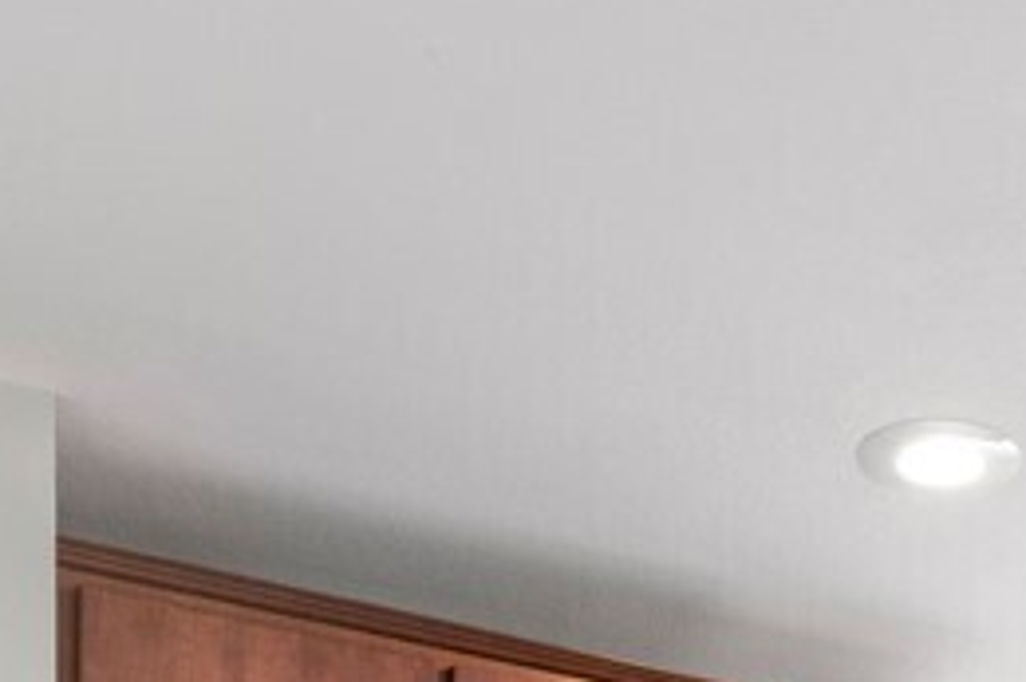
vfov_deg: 11.7
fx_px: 2884
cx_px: 1655
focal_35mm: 101
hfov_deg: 17.5
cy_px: 1480
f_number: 9
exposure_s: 1/8
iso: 400
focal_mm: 15.5
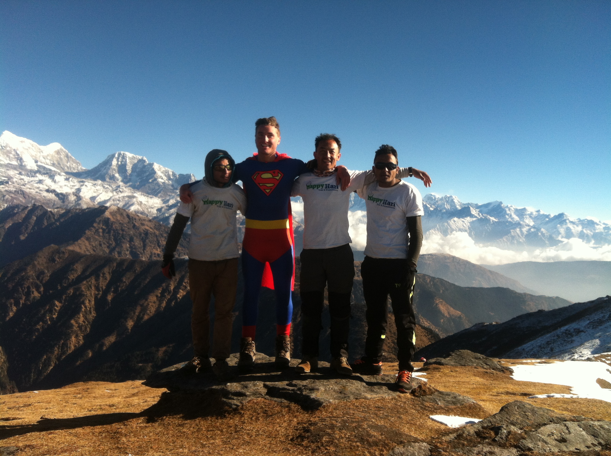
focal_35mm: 35
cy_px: 228
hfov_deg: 52.7
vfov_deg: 40.6
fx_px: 617
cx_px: 306
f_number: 2.8
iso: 80
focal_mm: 3.85
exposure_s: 1/909
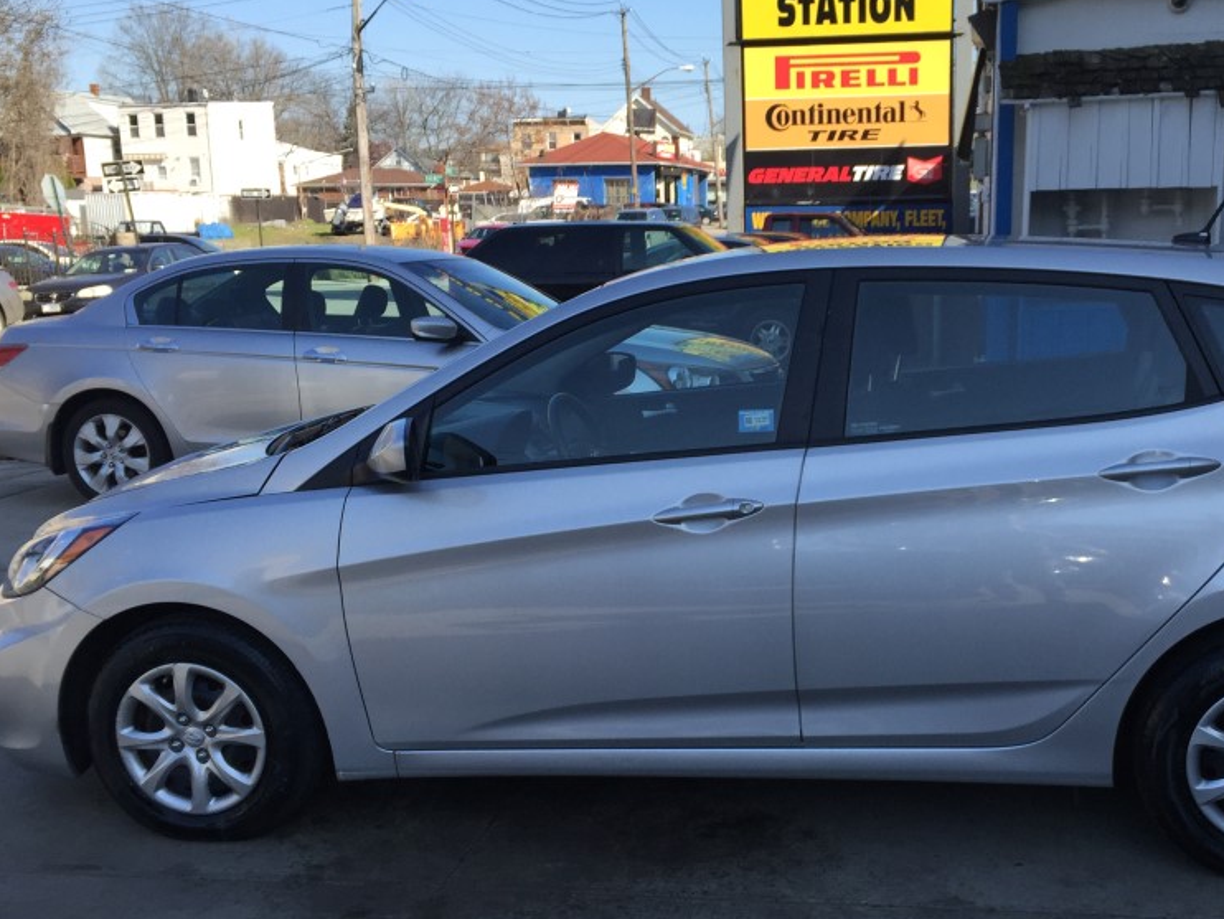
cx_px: 762
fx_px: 1415
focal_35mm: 40
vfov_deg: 35.9
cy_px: 536
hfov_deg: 46.4
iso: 32
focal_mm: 4.15
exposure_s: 1/964
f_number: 2.2
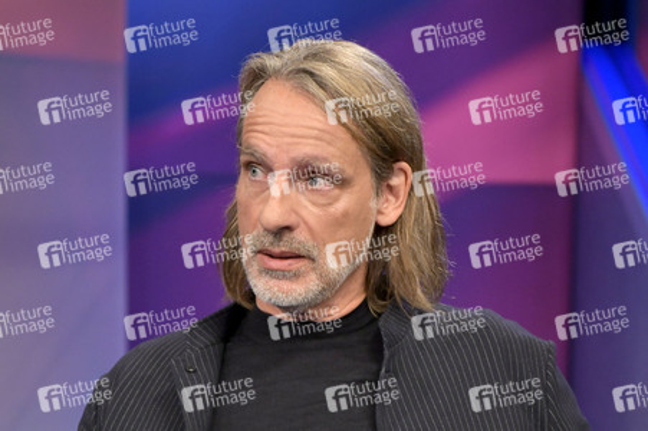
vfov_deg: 21.9
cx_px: 324
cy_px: 216
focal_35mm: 62
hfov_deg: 32.4
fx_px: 1115
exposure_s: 1/250
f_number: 4.5
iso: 1600
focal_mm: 62
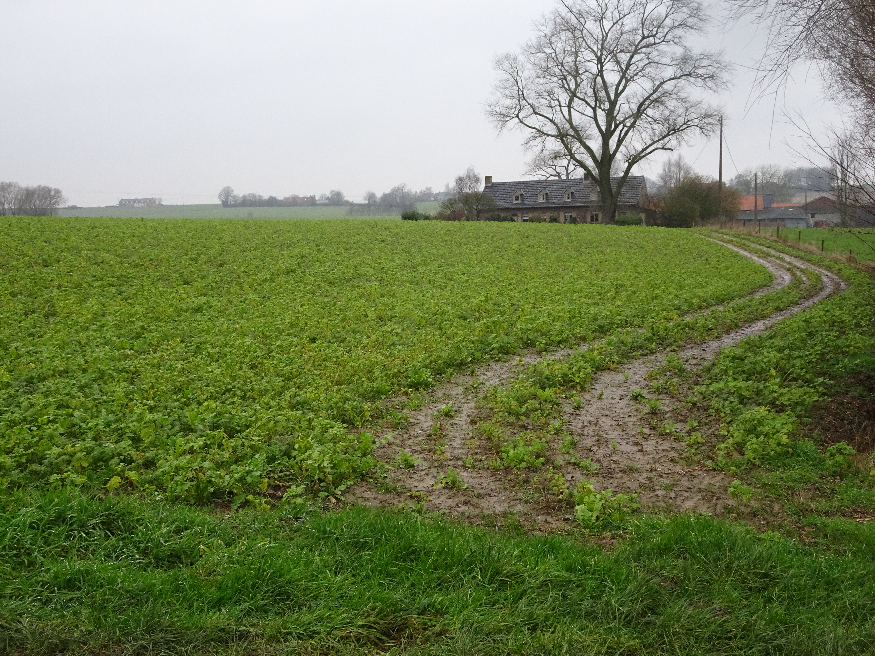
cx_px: 438
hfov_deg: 54.0
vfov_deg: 41.8
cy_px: 328
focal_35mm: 34
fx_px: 859
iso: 160
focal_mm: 5.79
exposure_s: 1/40
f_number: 4
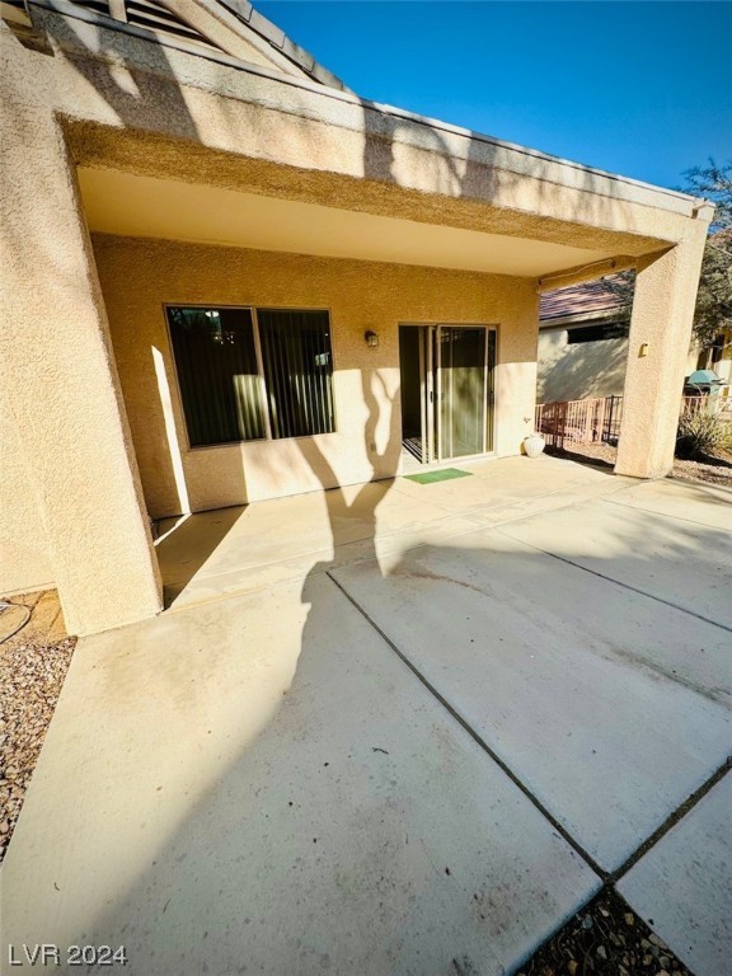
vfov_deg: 102.1
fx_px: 395
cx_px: 366
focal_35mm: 14
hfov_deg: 85.7
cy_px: 488
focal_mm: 2.22
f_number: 2.2
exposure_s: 1/1832
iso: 50
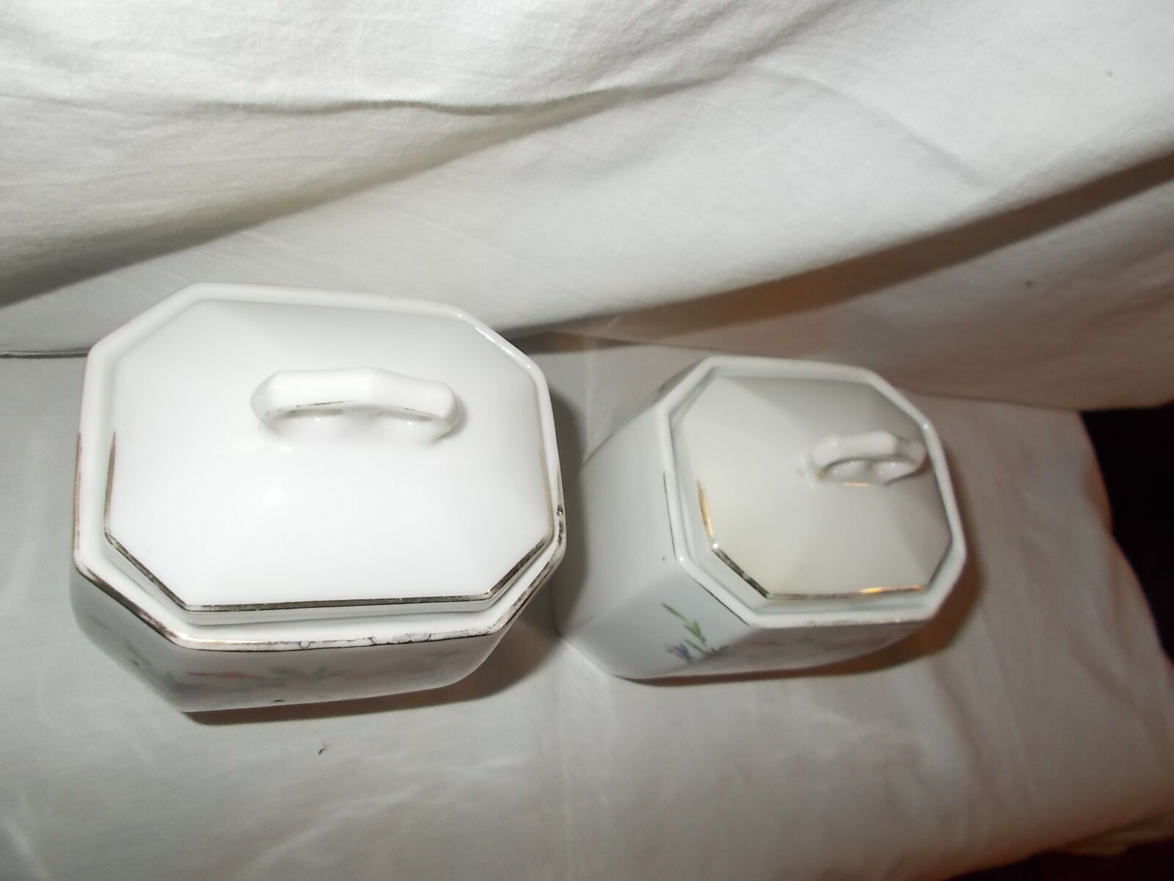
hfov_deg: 67.3
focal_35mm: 26
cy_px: 440
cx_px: 587
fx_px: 882
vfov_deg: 53.1
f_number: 3.2
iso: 200
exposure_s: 1/25
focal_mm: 4.6
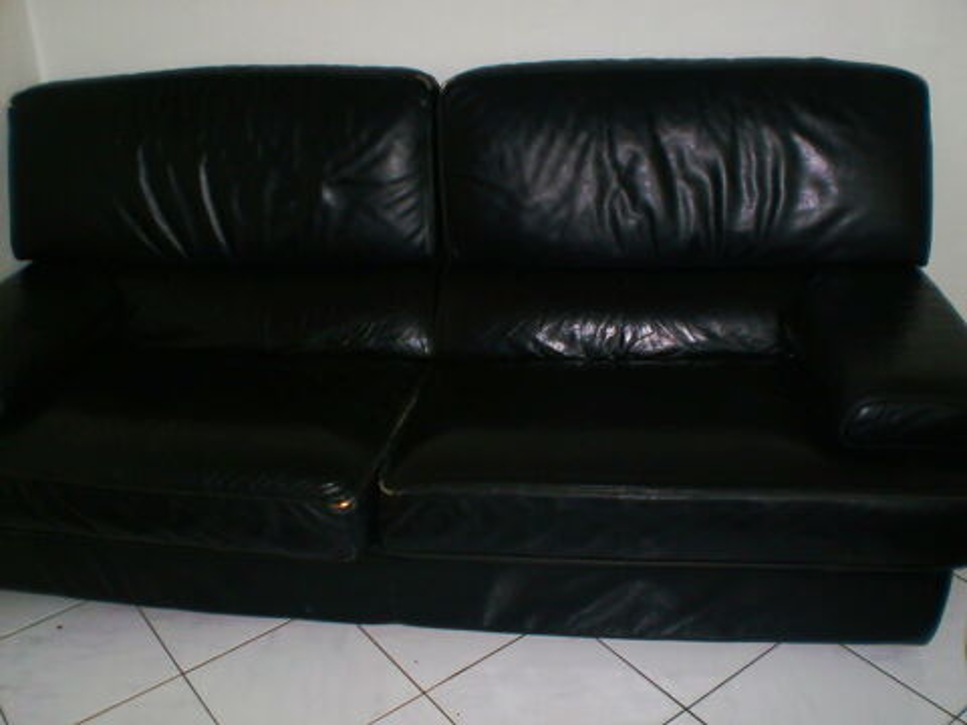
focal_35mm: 36
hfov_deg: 51.4
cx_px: 484
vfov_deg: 39.7
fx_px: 1006
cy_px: 362
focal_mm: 6.3
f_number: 3.1
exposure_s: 1/30
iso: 125
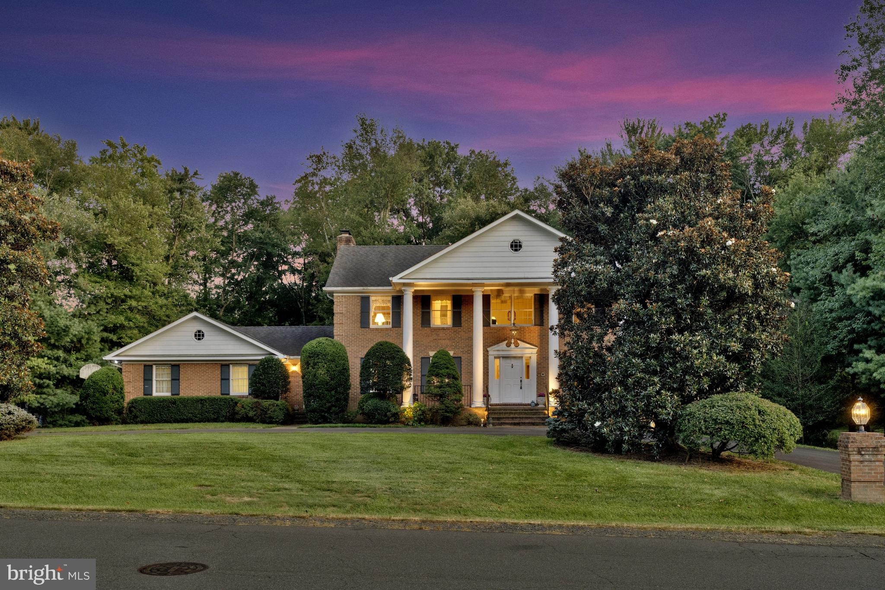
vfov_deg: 43.6
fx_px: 737
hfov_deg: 61.9
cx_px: 442
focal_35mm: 30
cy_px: 295
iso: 1250
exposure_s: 1/4
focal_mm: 30
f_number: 9
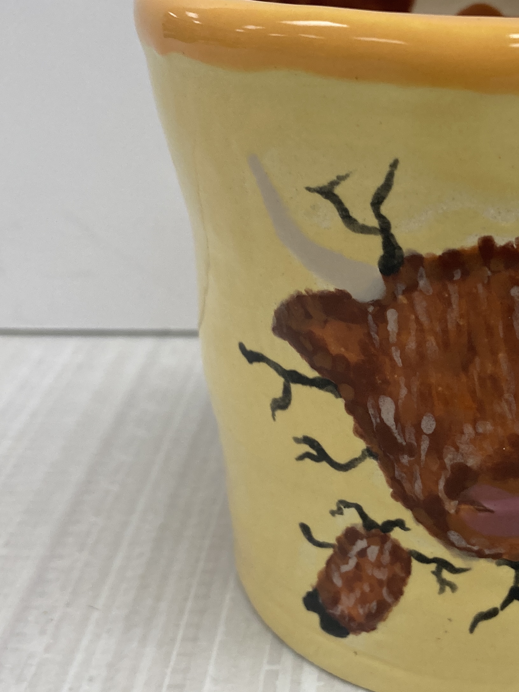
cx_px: 469
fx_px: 1040
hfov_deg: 27.0
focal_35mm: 52
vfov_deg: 36.8
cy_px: 346
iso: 80
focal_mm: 3.99
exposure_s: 1/120
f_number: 1.8
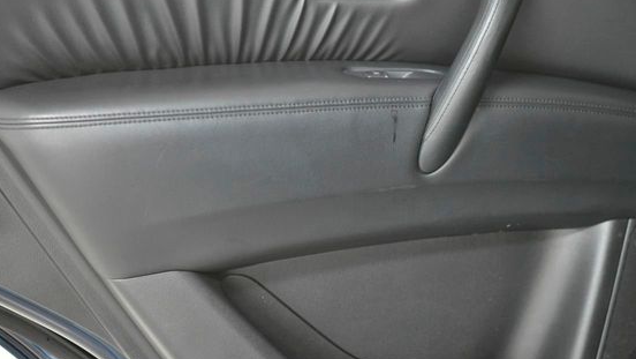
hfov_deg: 25.0
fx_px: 1434
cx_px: 342
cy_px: 130
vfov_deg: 14.2
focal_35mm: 85
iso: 2500
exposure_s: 1/160
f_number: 3.5
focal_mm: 70
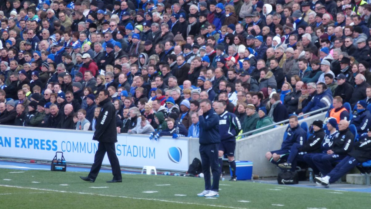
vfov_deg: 2.6
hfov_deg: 4.7
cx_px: 185
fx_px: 4516
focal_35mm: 459
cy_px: 104
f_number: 5.9
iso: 200
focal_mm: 68.8
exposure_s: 1/125
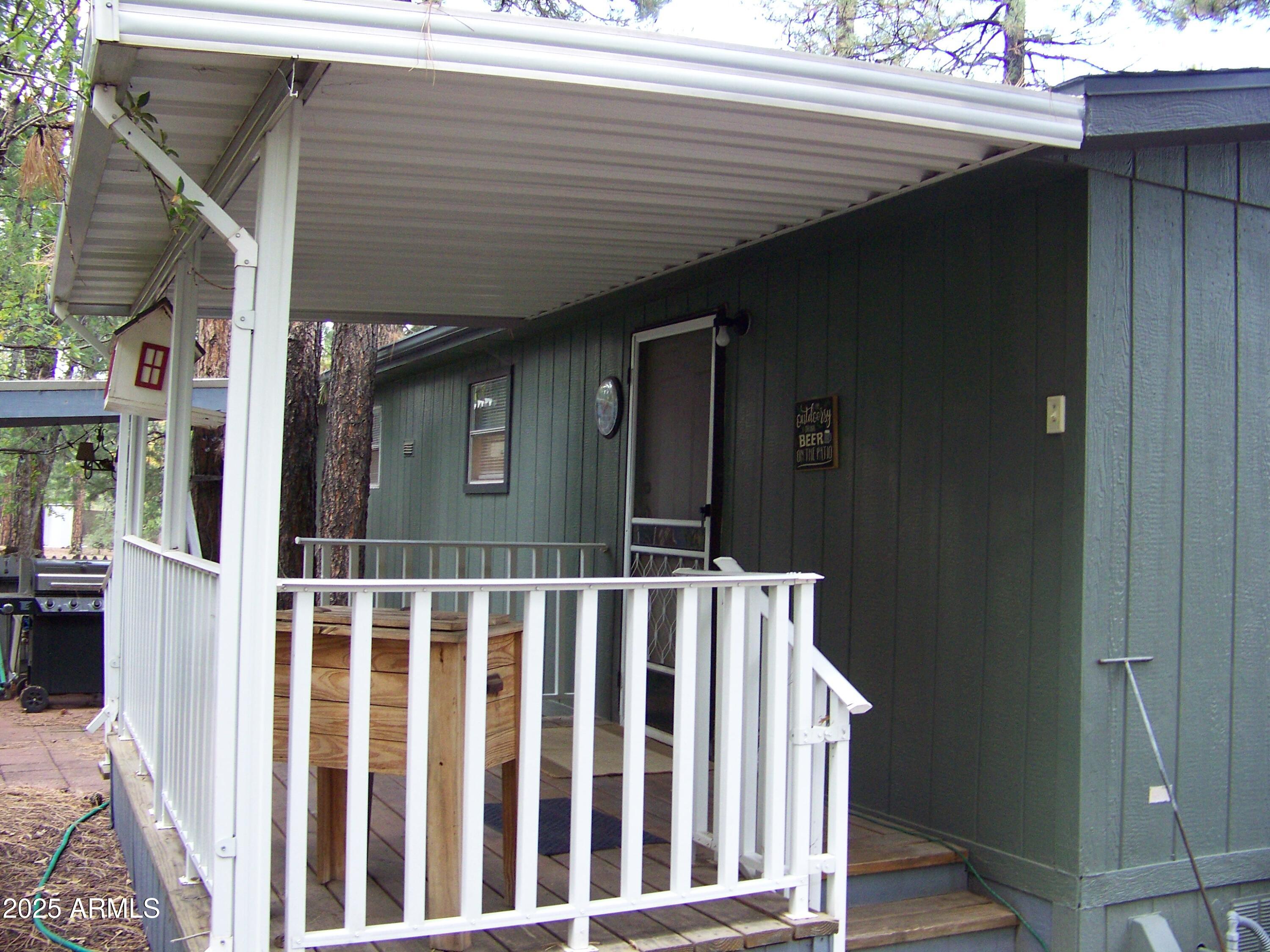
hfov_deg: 51.4
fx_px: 1321
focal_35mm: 36
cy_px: 476
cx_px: 635
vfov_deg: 39.7
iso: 160
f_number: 2.8
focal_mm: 5.85
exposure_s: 1/30
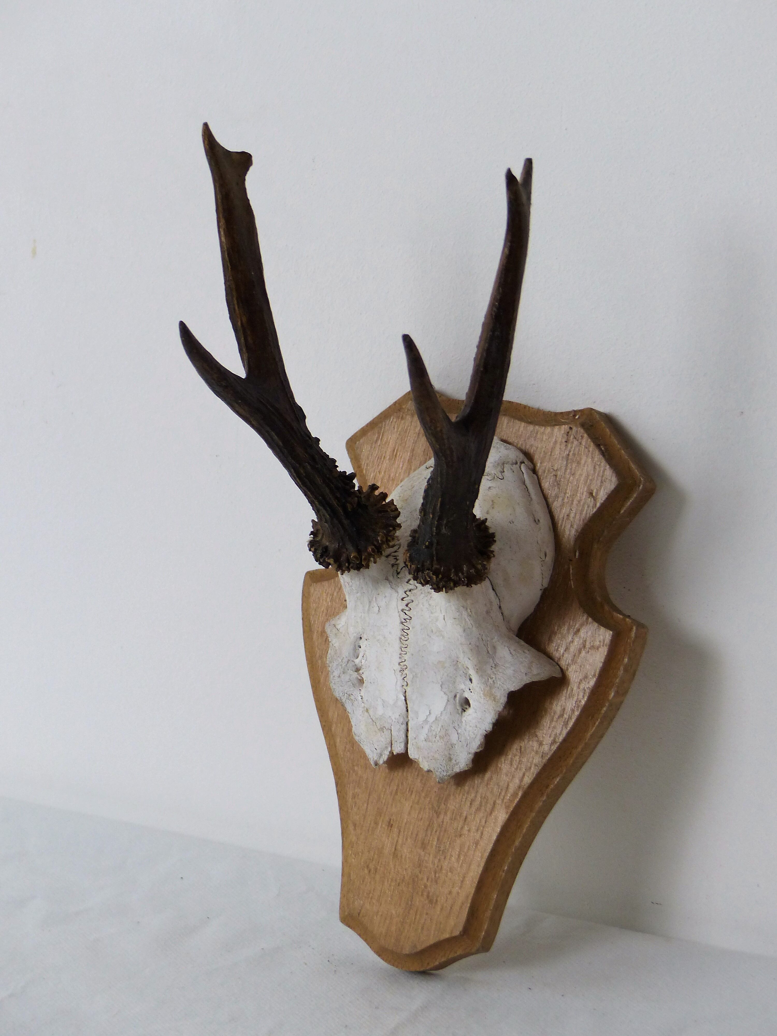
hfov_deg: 11.6
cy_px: 518
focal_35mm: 128
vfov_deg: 15.4
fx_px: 3831
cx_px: 388
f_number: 2.8
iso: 200
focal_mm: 20.9
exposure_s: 1/60
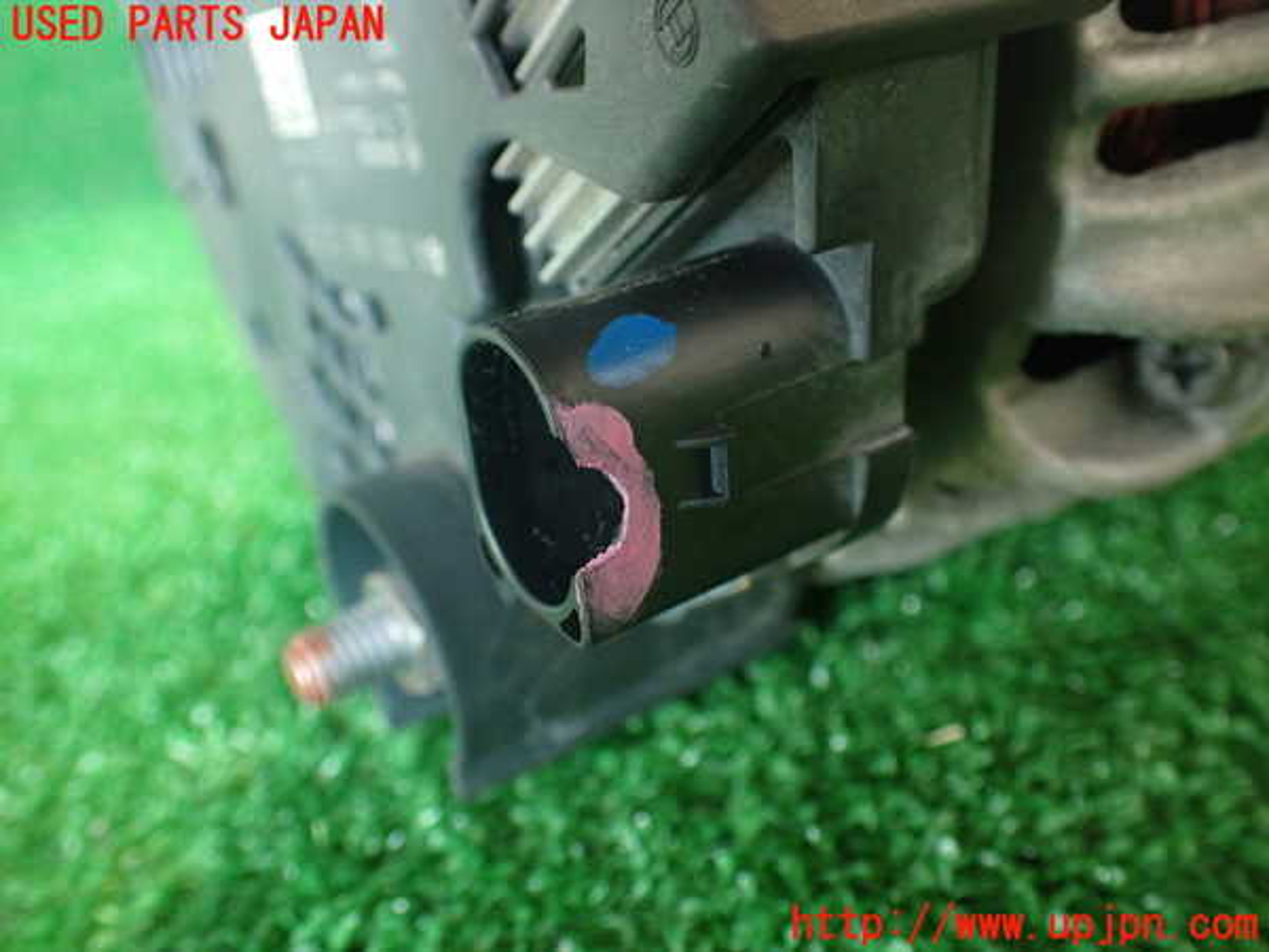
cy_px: 476
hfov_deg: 56.8
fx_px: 1173
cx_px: 634
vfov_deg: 44.2
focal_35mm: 32
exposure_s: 1/30
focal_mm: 5.79
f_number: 2.4
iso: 500
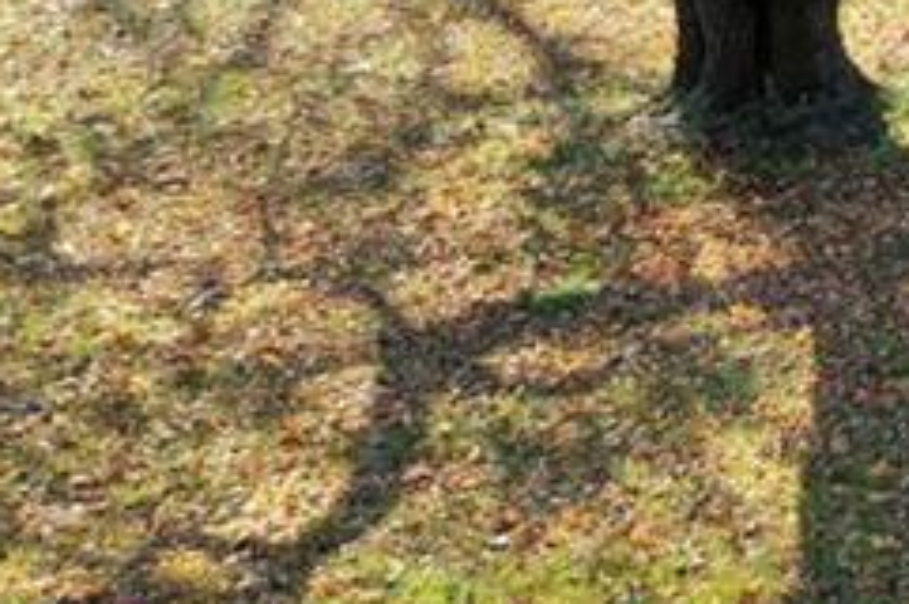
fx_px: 3001
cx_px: 1656
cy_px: -291
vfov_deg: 11.1
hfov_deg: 14.9
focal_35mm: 119
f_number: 4.5
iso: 100
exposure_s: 1/200
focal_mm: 10.26
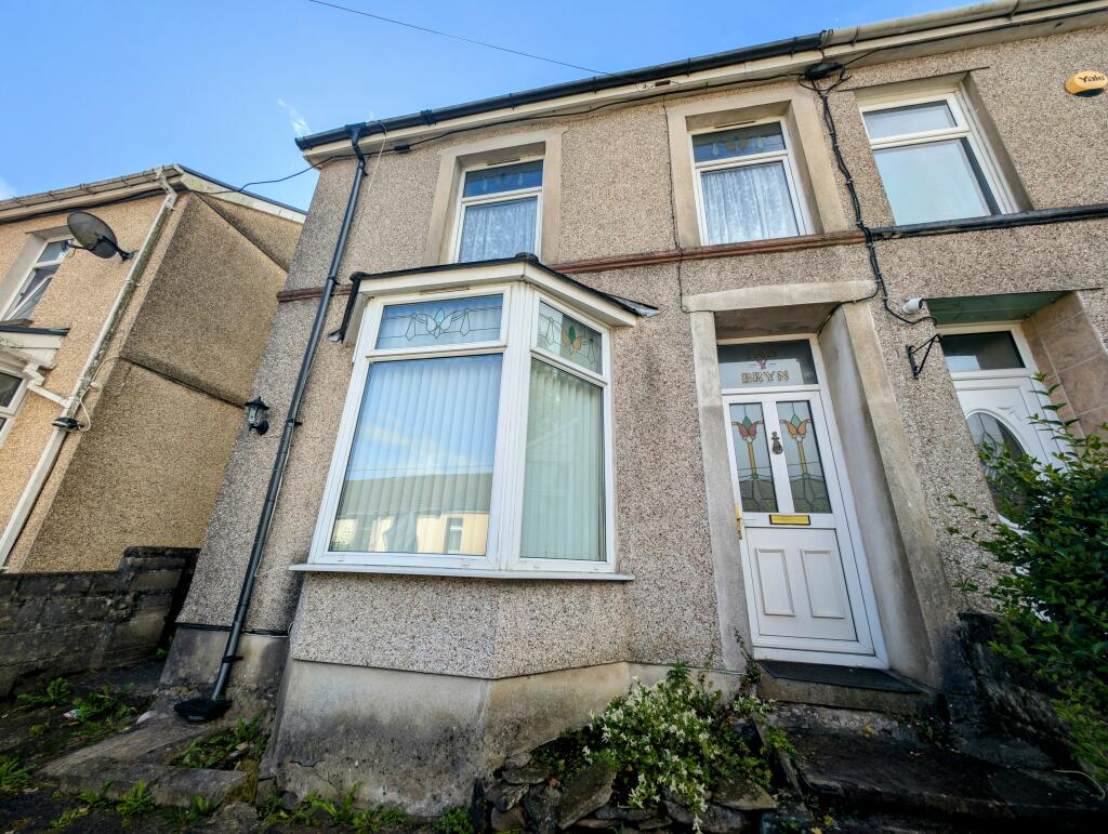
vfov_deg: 94.6
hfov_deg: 110.5
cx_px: 554
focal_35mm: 12
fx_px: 385
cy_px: 417
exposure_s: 1/898
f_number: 1.95
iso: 39
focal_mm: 2.23
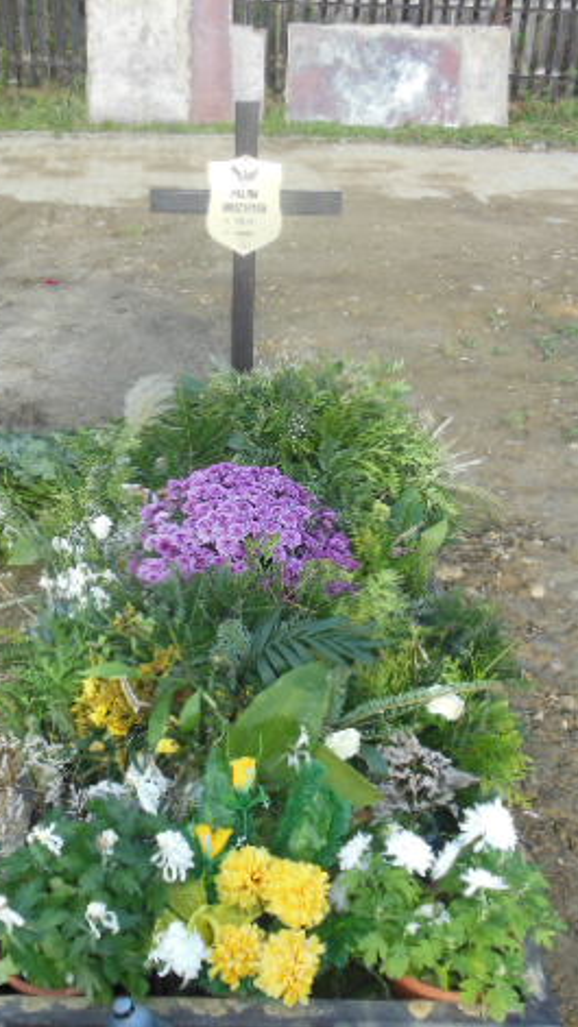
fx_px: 1008
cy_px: 521
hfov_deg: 31.9
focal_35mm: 37
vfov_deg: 54.0
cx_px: 246
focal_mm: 4.5
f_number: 3.2
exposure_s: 1/320
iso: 125
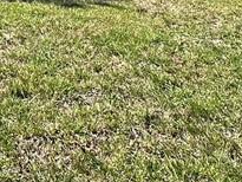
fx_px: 490
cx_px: -96
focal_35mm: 70
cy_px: -113
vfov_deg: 18.0
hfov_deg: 23.5
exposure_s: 1/437
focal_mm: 2.22
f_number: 2.2
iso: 40
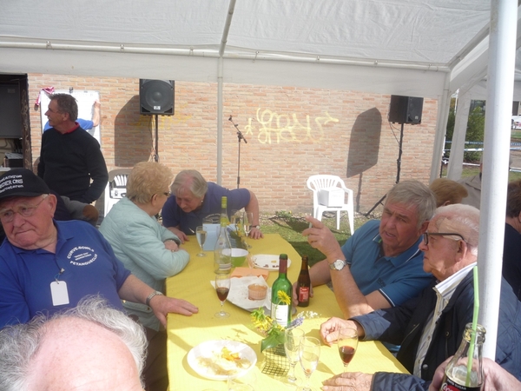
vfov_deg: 46.8
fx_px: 452
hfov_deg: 60.0
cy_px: 196
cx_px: 260
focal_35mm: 30
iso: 100
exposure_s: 1/400
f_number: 4.5
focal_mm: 5.2
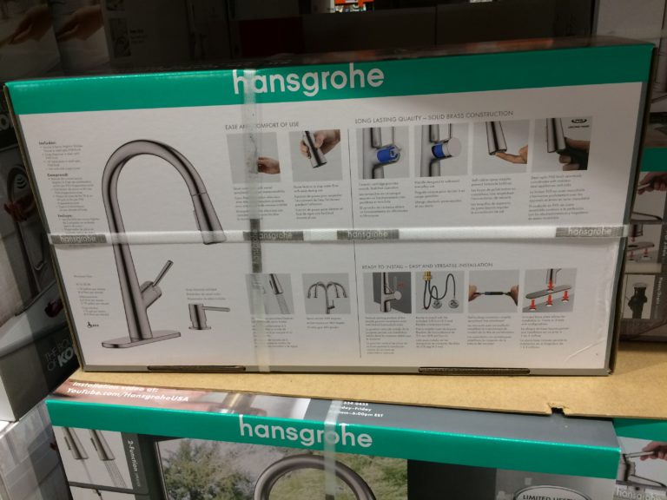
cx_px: 334
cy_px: 250
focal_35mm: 29
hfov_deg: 61.7
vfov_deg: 48.2
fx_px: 559
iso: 80
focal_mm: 4.15
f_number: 2.2
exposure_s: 1/30
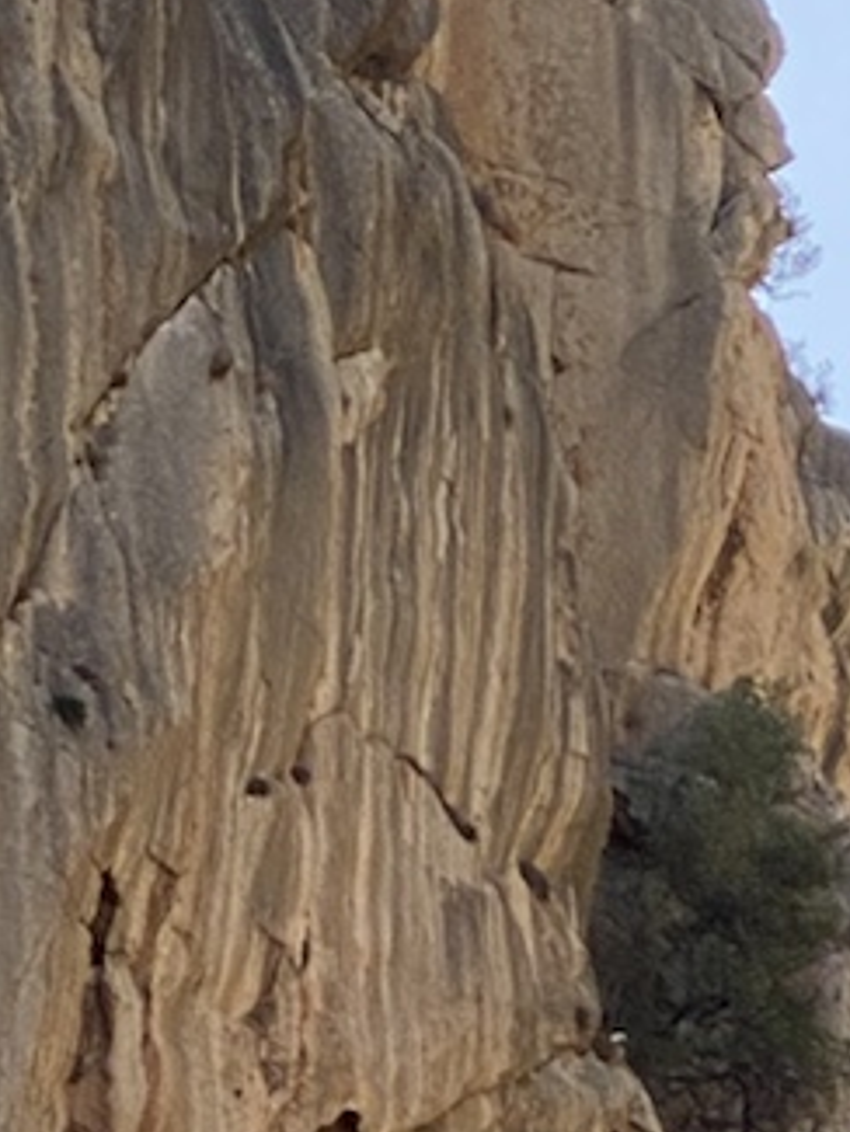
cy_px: 2738
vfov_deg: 7.2
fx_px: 8376
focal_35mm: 256
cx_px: 1383
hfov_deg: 5.7
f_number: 2
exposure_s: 1/1261
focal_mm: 6
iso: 20
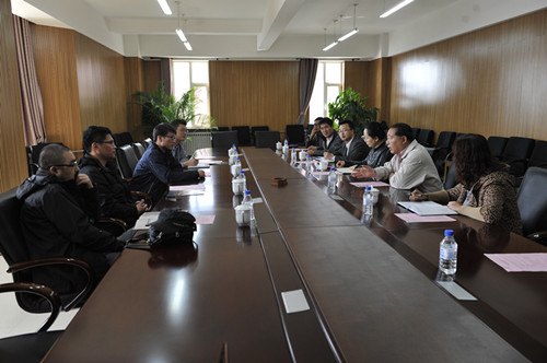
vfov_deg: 46.3
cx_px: 274
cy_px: 182
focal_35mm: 28
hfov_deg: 65.5
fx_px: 425
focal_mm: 28
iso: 800
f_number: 5.6
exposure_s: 1/125
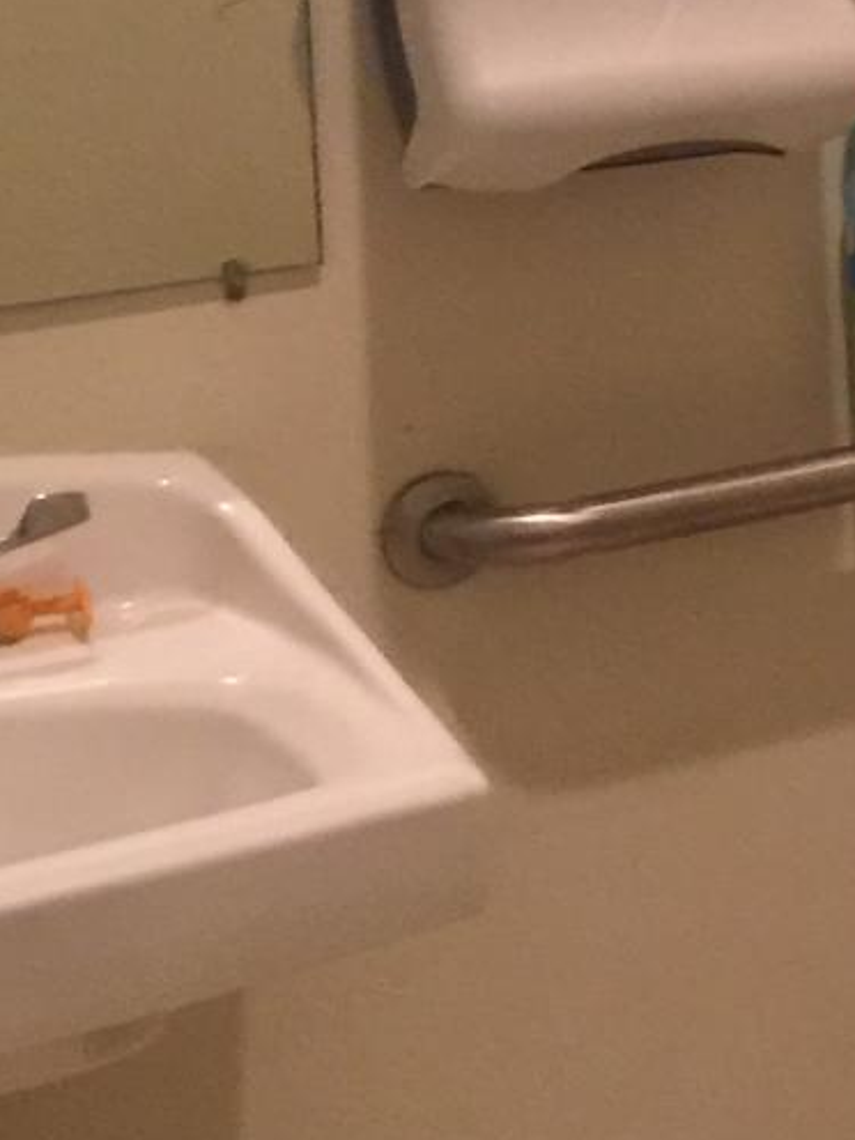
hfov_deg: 11.8
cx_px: 1464
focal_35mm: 117
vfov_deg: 16.7
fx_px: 3853
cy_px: 188
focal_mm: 4.15
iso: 100
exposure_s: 1/10
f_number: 2.2
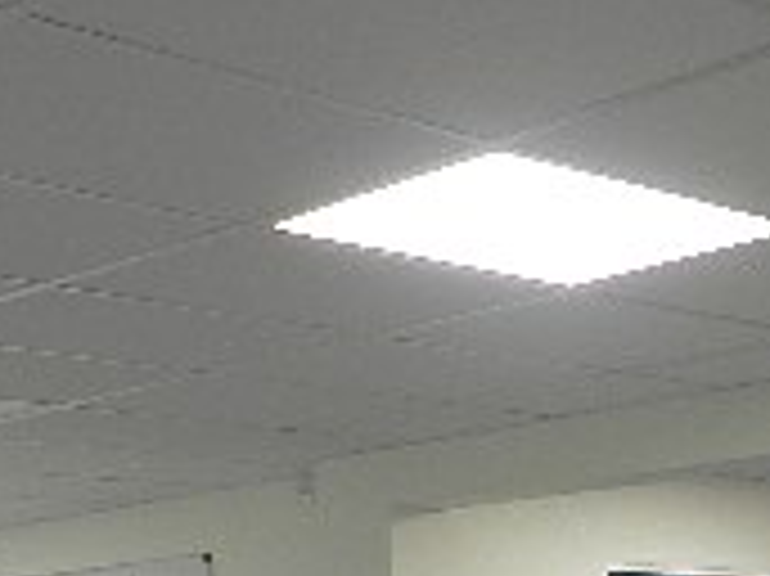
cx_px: 1054
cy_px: 850
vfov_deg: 15.8
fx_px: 1912
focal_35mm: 86
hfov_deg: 20.4
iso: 160
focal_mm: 4
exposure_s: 1/40
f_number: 3.4
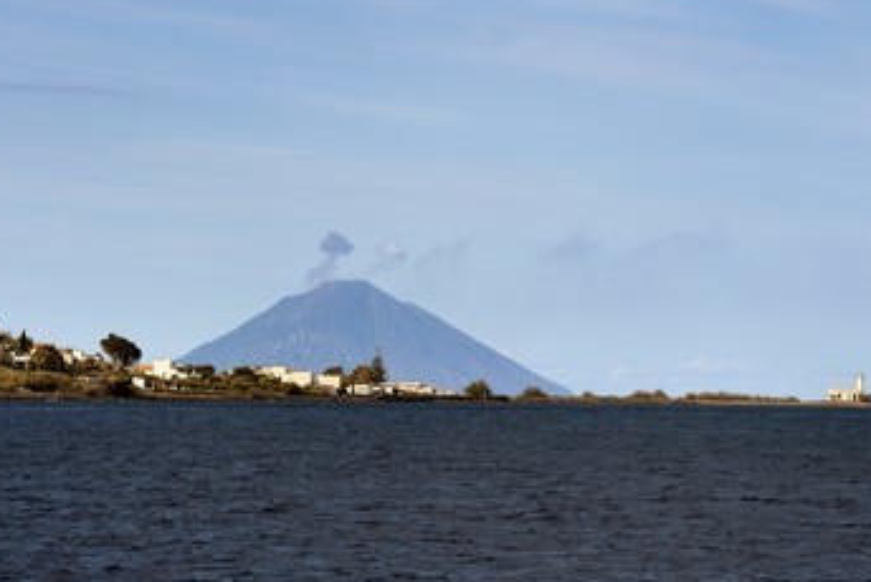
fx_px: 5908
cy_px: 258
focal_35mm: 244
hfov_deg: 8.4
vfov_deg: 5.6
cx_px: 501
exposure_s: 1/500
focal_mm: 200
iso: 200
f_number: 14
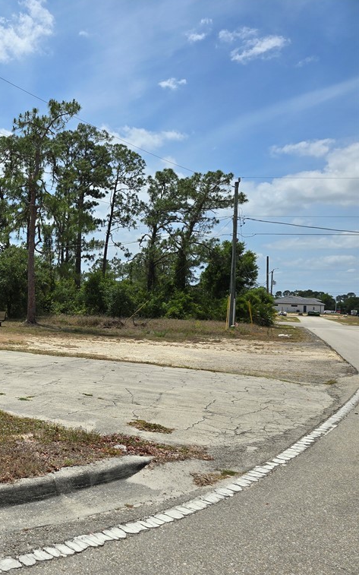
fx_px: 517
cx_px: -29
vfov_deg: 58.1
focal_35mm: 33
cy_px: 284
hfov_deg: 33.7
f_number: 1.7
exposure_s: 1/1433
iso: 12
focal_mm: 6.3
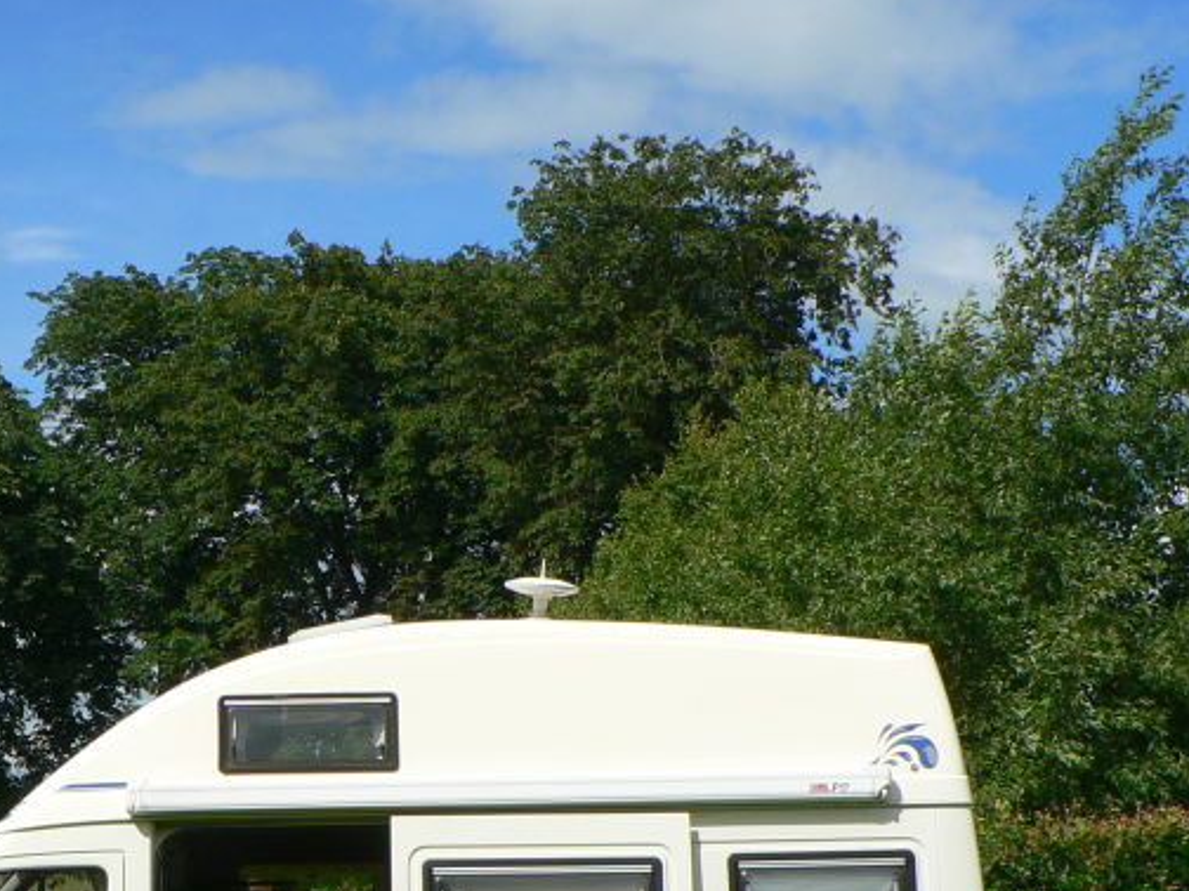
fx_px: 2198
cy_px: 771
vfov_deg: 22.5
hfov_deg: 29.1
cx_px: 137
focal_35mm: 64
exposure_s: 1/500
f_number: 5.6
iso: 80
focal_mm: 6
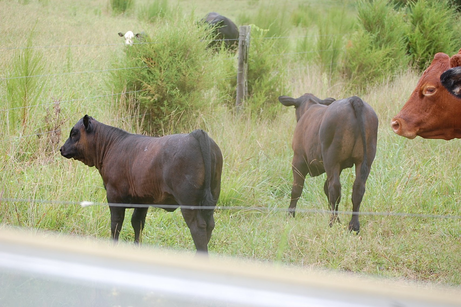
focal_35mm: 82
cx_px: 230
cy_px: 154
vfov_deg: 16.5
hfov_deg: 24.6
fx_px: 1056
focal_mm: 55
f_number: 5.6
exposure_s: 1/125
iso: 200
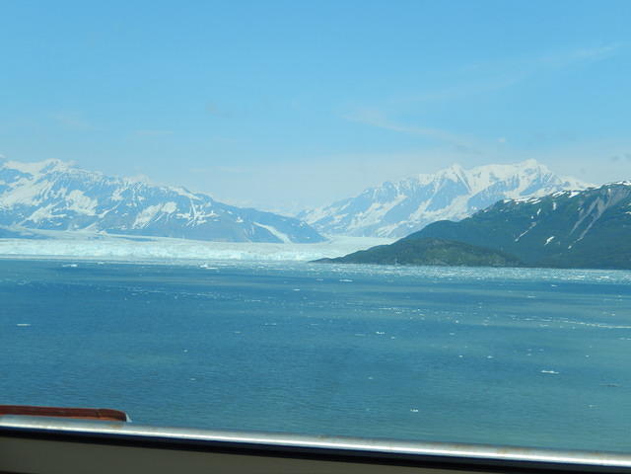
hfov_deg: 37.5
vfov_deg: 28.6
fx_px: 930
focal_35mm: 51
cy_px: 237
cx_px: 316
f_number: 4.5
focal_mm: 9.2
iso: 125
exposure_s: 1/400
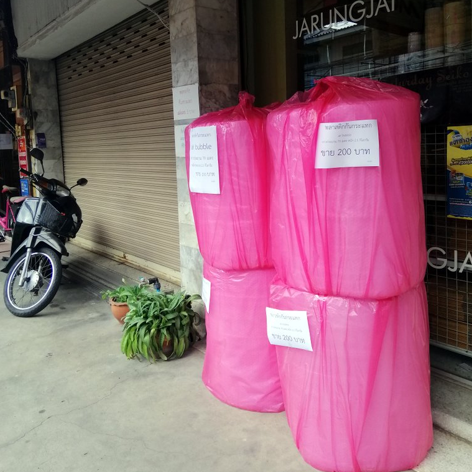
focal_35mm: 31
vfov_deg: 52.1
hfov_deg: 52.5
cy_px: 182
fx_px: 478
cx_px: 236
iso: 50
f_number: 2.2
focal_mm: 3.81
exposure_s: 1/147
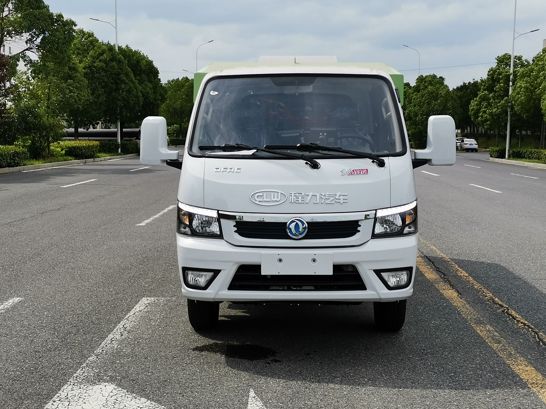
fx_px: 820
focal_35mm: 52
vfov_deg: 28.0
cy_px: 204
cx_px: 273
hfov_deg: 36.8
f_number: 1.8
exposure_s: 1/1733
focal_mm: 4.75
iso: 50
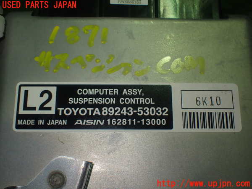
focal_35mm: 47
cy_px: 94
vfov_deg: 30.9
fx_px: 342
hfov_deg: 40.4
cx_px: 126
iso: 200
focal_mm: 8.4
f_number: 3.1
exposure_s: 1/80
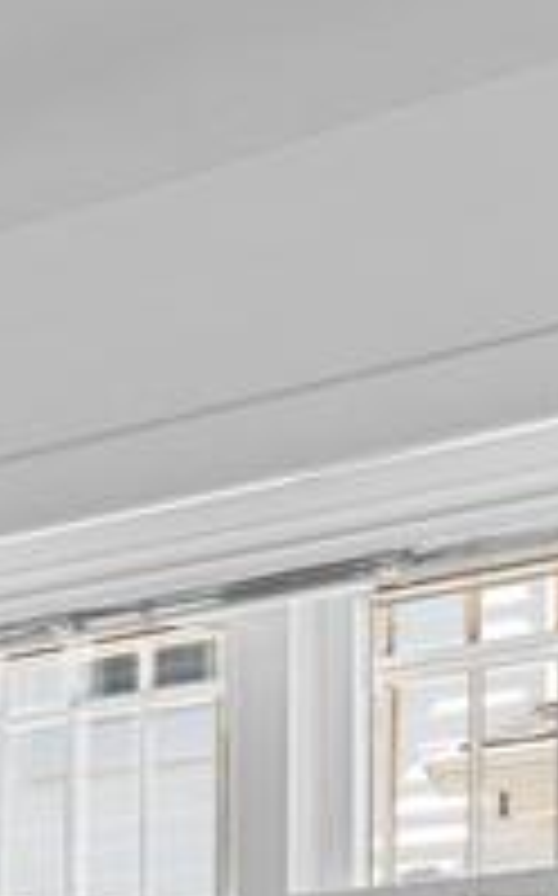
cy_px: 1186
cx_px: -328
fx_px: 3585
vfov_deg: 13.7
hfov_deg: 8.7
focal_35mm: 147
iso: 200
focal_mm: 14
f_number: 10
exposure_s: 1/3
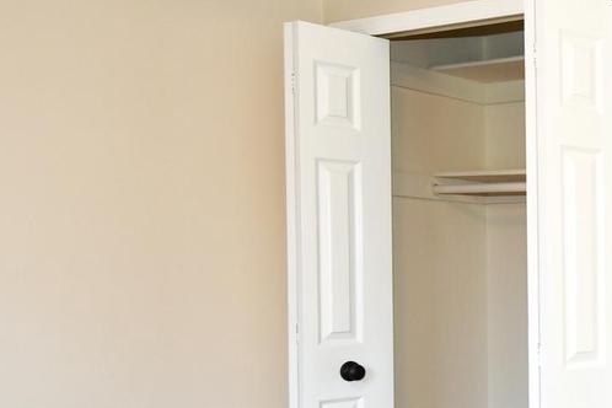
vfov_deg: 25.5
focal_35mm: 52
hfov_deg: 32.1
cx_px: 724
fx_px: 884
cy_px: 333
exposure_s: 1/60
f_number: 4
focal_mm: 12
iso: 450
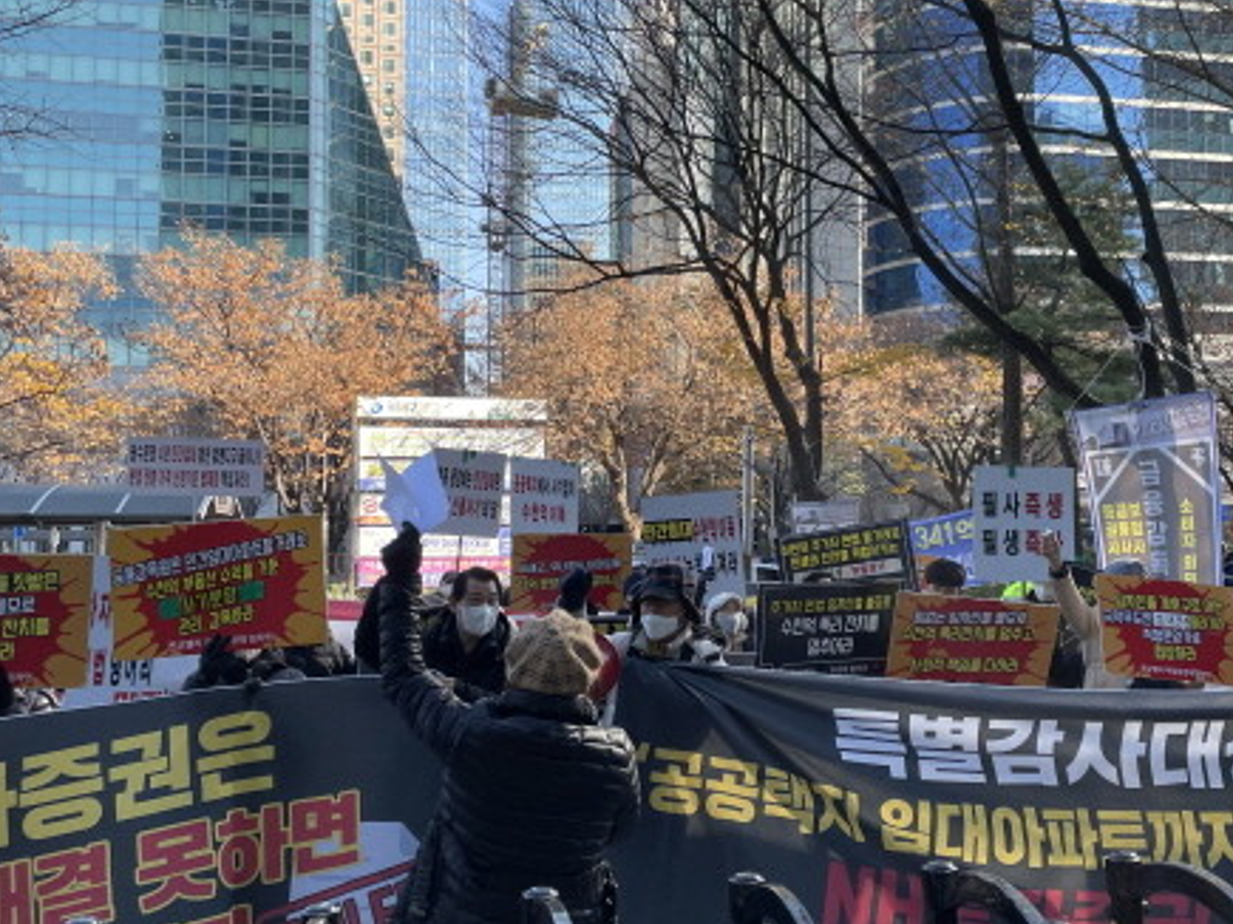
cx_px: 692
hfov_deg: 46.7
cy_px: 465
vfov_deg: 35.9
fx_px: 1424
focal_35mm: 40
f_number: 1.6
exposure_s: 1/493
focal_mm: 4.2
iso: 32
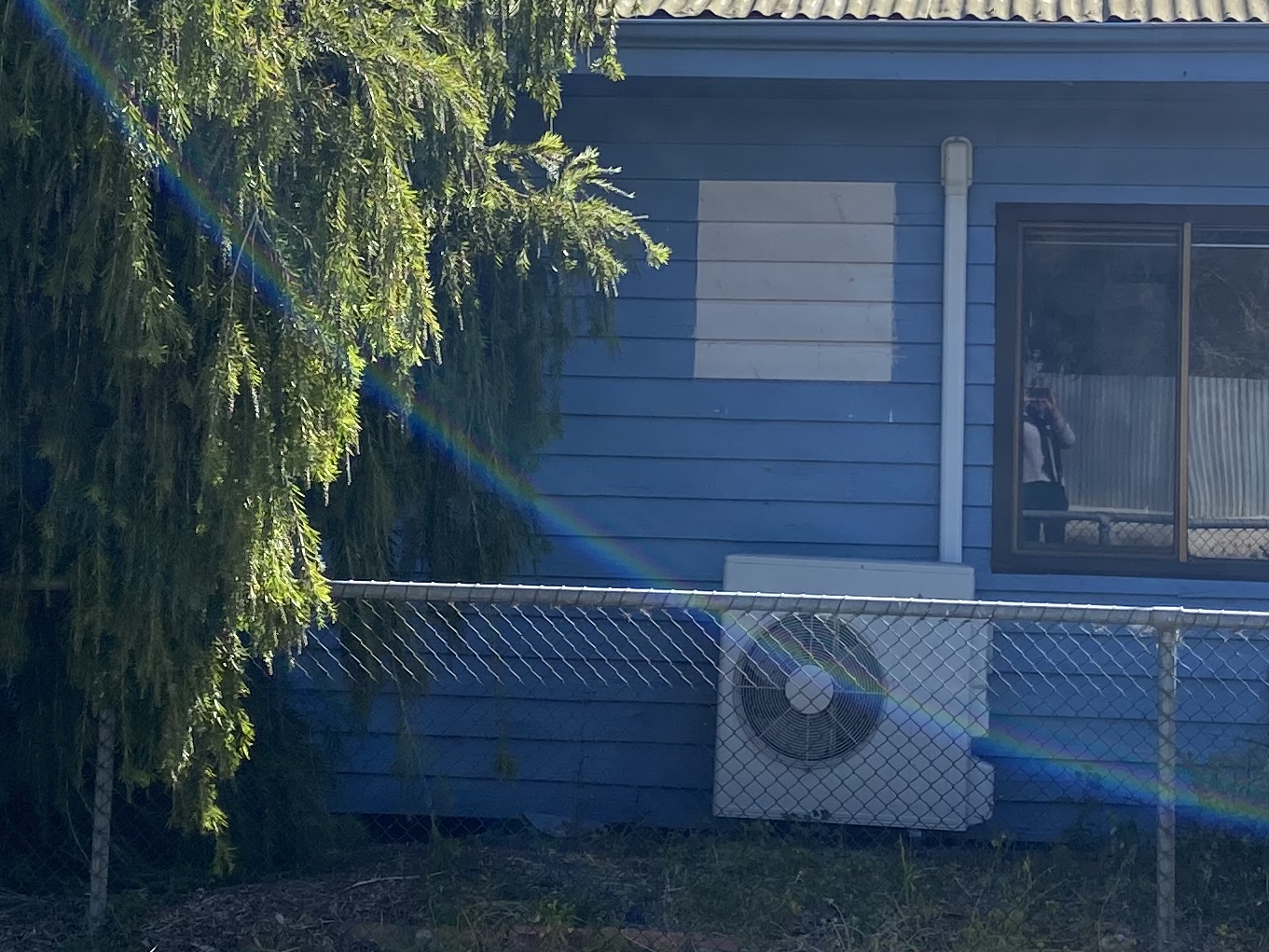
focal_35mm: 77
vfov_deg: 19.0
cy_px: 229
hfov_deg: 25.3
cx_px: 717
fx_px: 2823
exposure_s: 1/2890
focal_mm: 4.25
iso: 32
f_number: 1.8
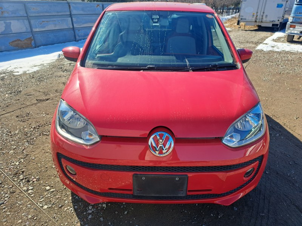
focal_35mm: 24
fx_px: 209
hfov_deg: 71.6
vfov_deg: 56.8
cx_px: 151
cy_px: 113
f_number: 1.8
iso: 50
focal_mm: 5.23
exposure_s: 1/696
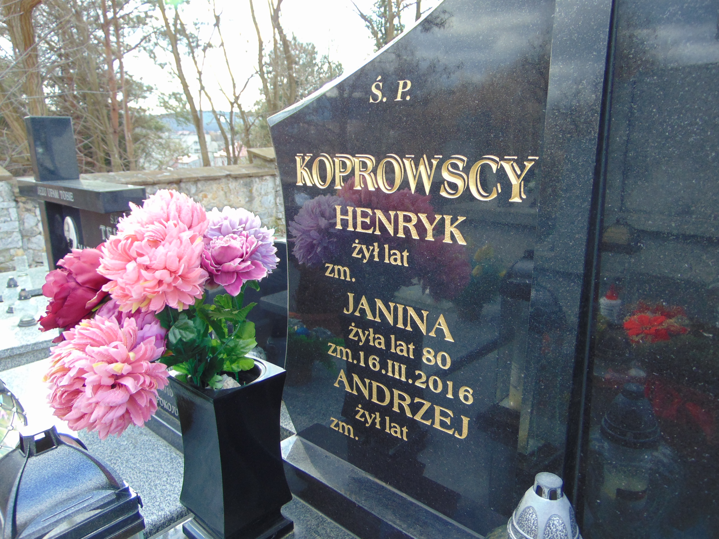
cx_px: 360
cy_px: 270
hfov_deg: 69.4
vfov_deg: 54.9
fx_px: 519
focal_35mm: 25
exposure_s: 1/125
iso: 80
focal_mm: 4.5
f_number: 3
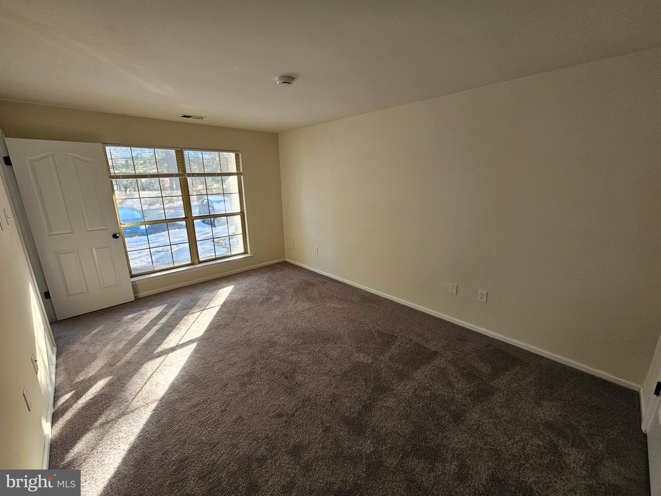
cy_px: 248
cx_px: 330
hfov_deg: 106.2
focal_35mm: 13
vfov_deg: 89.9
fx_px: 248
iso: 50
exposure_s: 1/60
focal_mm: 2.2
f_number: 2.2
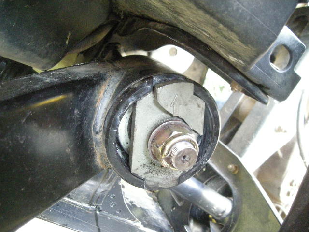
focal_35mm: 35
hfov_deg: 52.6
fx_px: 312
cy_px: 116
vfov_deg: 40.7
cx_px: 154
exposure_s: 1/8
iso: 638
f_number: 2.8
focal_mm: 5.7
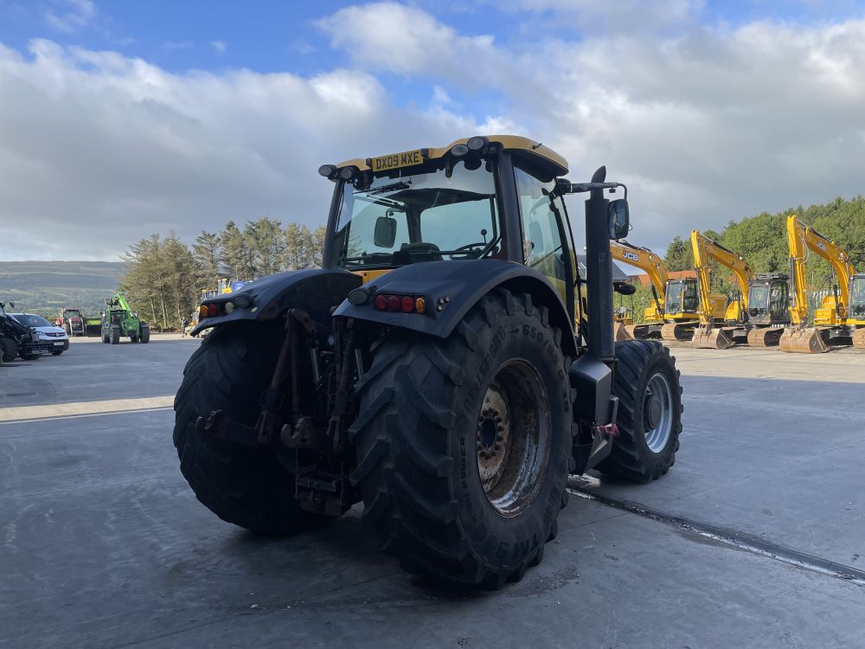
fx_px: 650
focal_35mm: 26
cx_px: 432
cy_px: 324
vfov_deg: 53.1
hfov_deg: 67.3
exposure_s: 1/1182
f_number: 1.6
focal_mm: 4.2
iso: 32
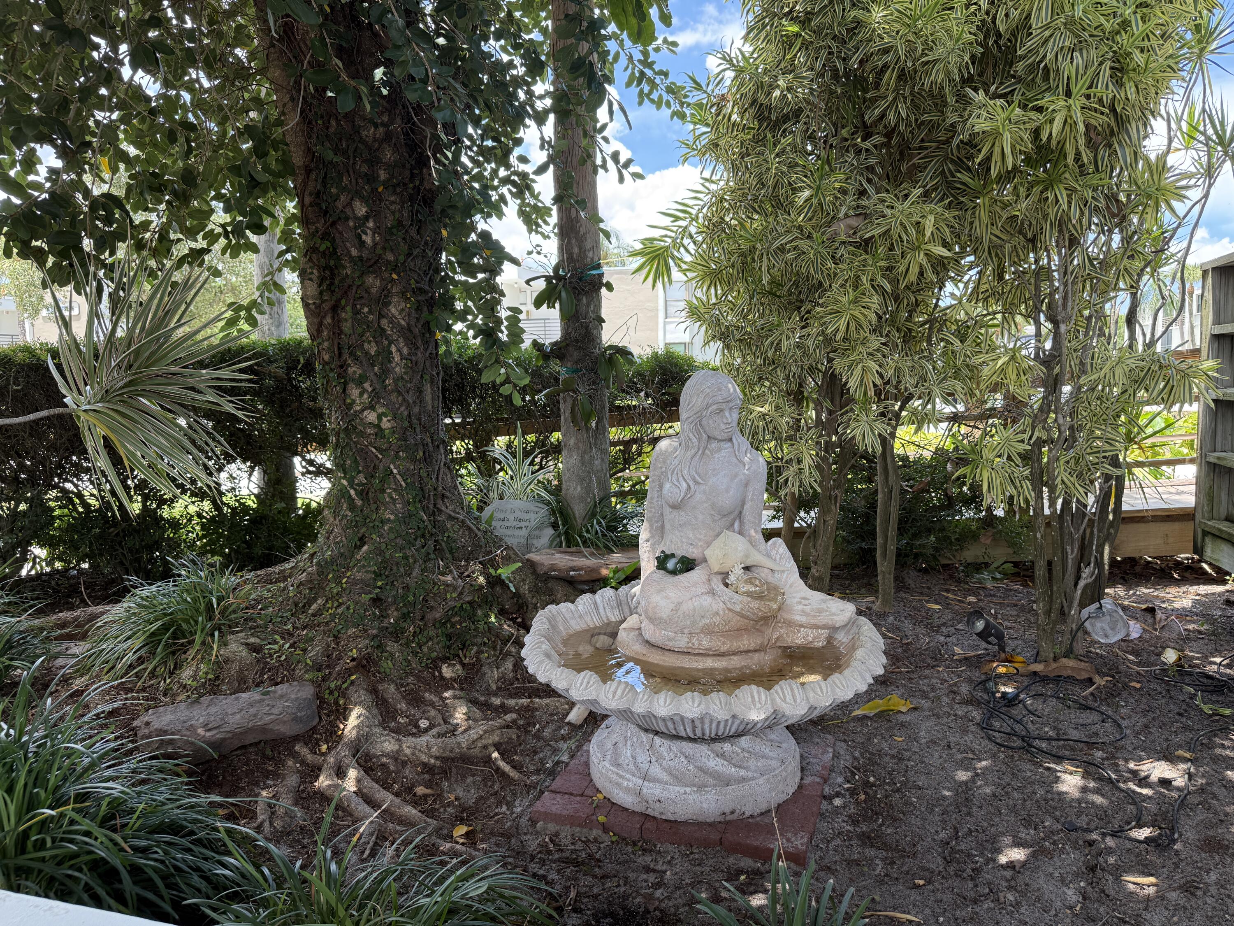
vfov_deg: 56.8
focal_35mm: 24
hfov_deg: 71.6
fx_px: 856
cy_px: 463
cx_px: 617
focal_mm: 6.76
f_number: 1.78
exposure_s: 1/379
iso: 100
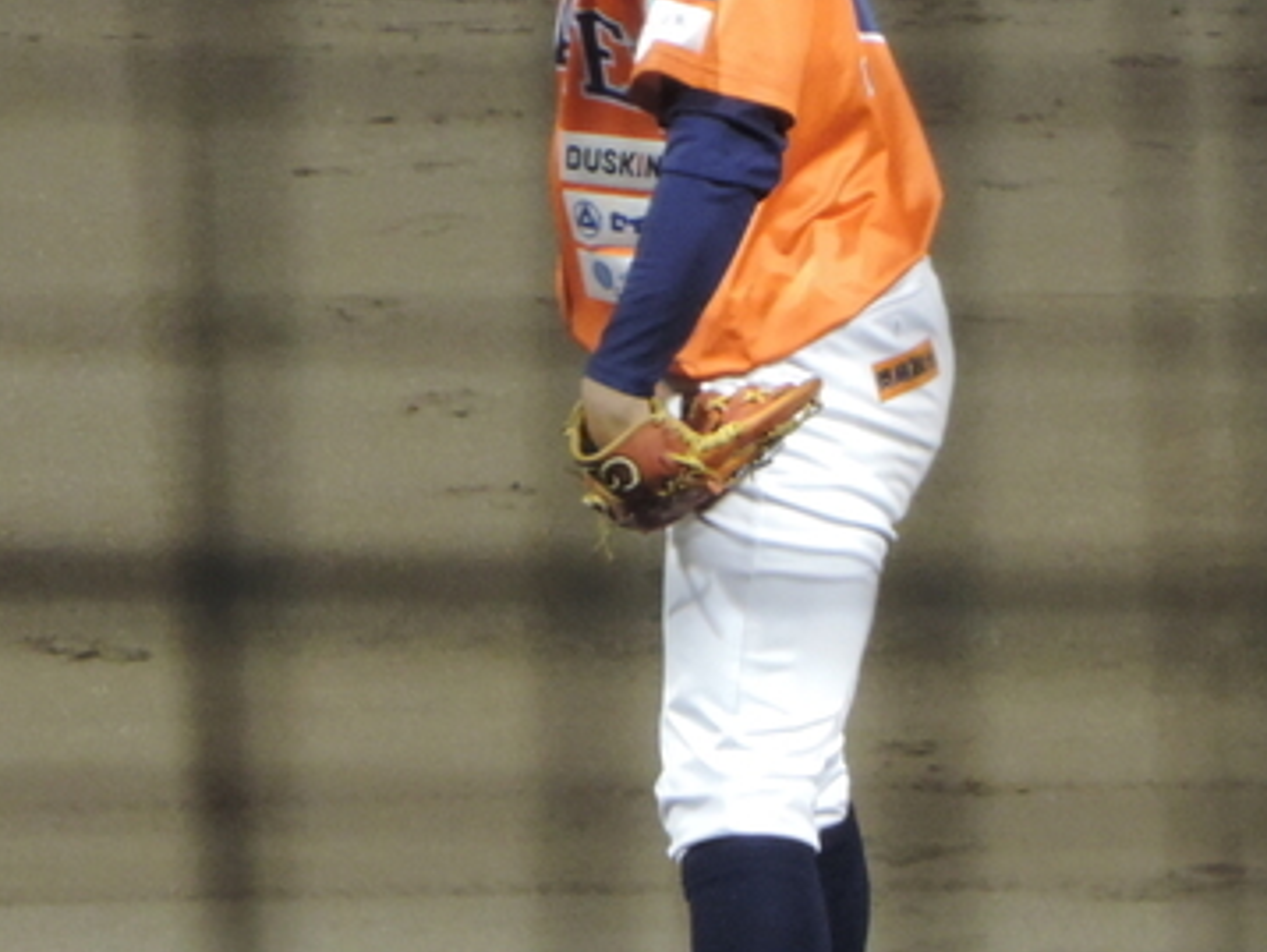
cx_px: 718
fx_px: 49079
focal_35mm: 1340
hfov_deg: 1.5
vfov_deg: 1.1
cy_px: 414
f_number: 4.9
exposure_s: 1/60
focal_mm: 107
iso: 800
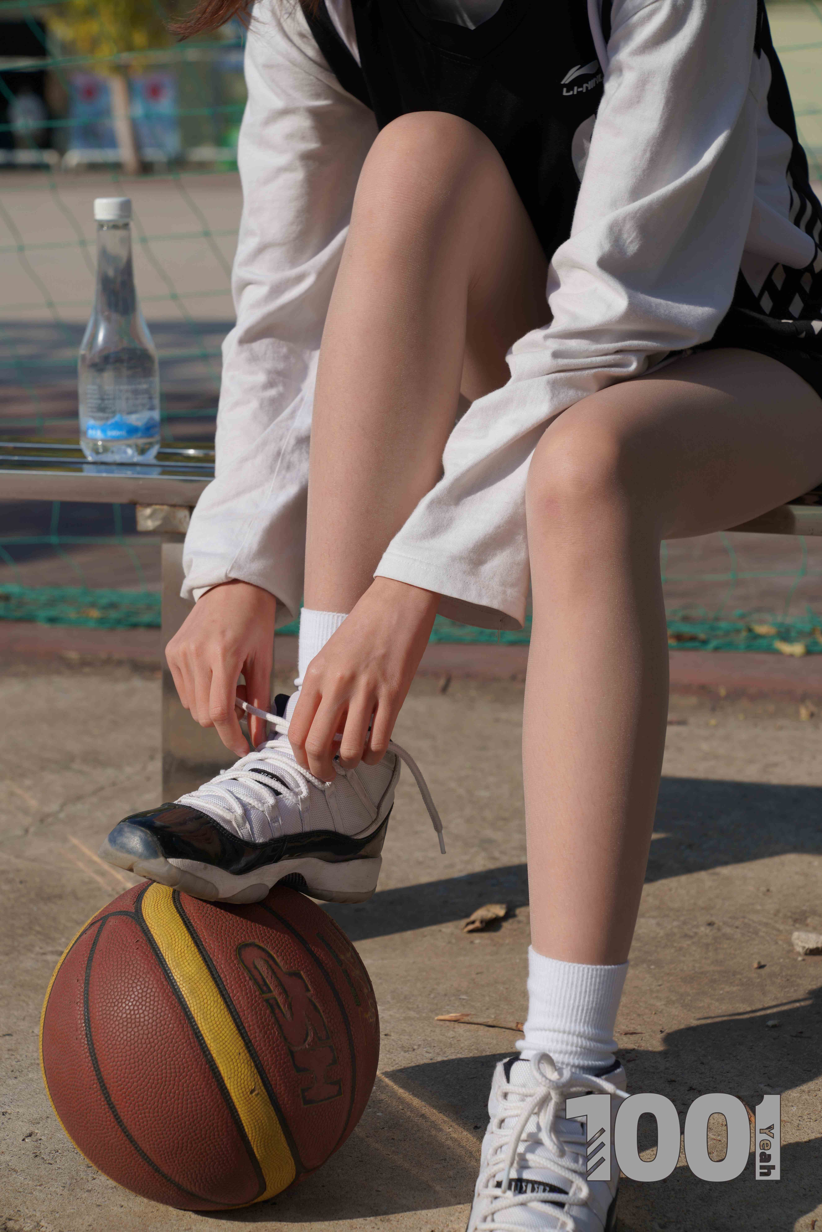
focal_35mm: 70
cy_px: 616
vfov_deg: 28.8
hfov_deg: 19.5
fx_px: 2396
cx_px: 411
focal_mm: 70
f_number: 6.3
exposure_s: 1/640
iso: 100
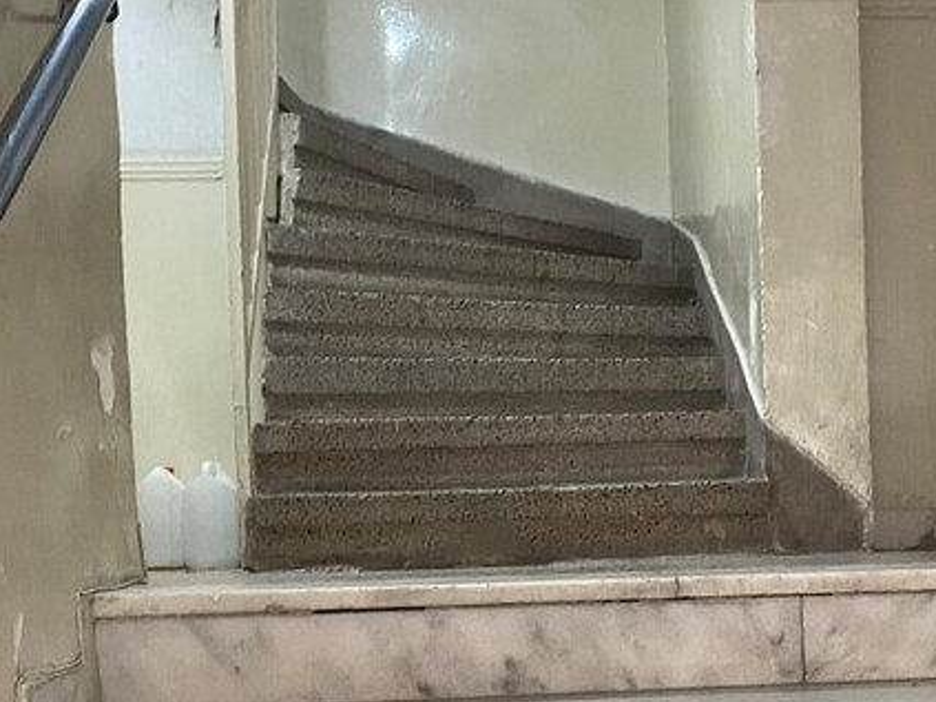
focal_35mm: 63
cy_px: 598
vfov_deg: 22.8
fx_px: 1703
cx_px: 706
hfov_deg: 30.2
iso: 400
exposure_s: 1/50
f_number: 1.8
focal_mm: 4.25
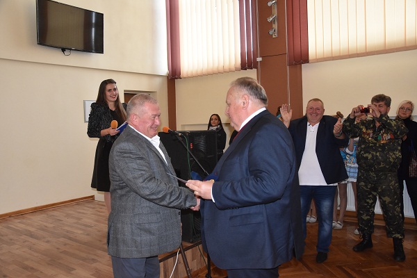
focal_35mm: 32
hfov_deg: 59.5
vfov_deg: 41.7
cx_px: 208
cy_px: 139
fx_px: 365
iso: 1600
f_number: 3.8
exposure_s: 1/250
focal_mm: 21
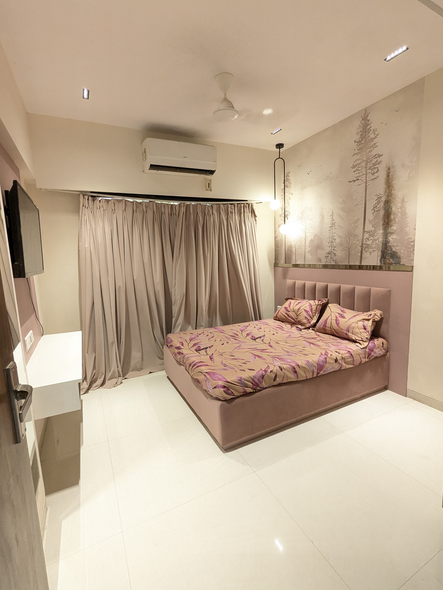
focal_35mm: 16
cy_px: 295
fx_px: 273
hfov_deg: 78.1
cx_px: 222
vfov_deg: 94.5
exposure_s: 1/50
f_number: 2.2
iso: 388
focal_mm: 2.35
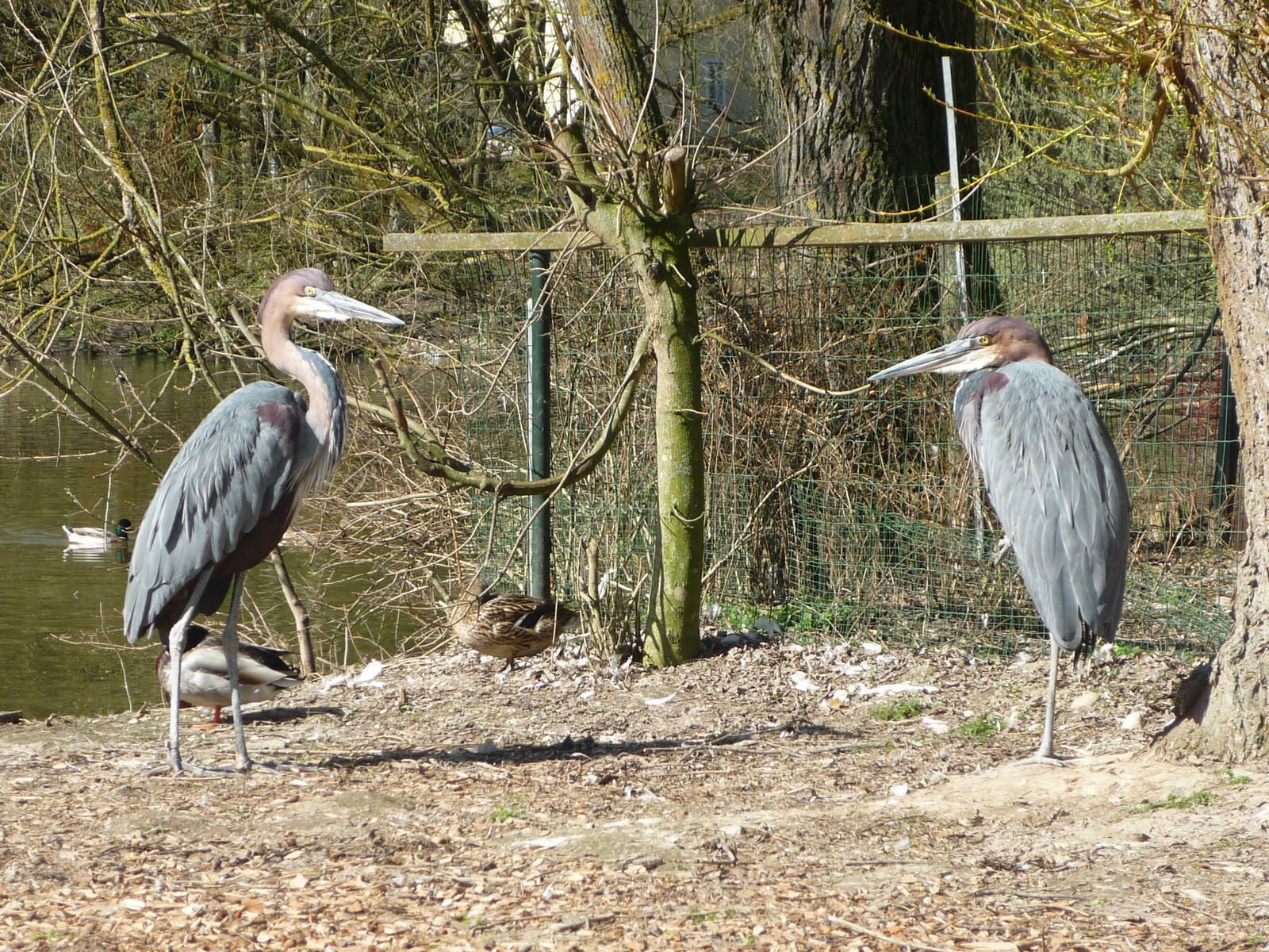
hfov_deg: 18.7
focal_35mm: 105
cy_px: 476
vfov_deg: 14.1
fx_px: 3849
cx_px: 634
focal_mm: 13.6
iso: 100
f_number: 4.4
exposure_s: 1/320
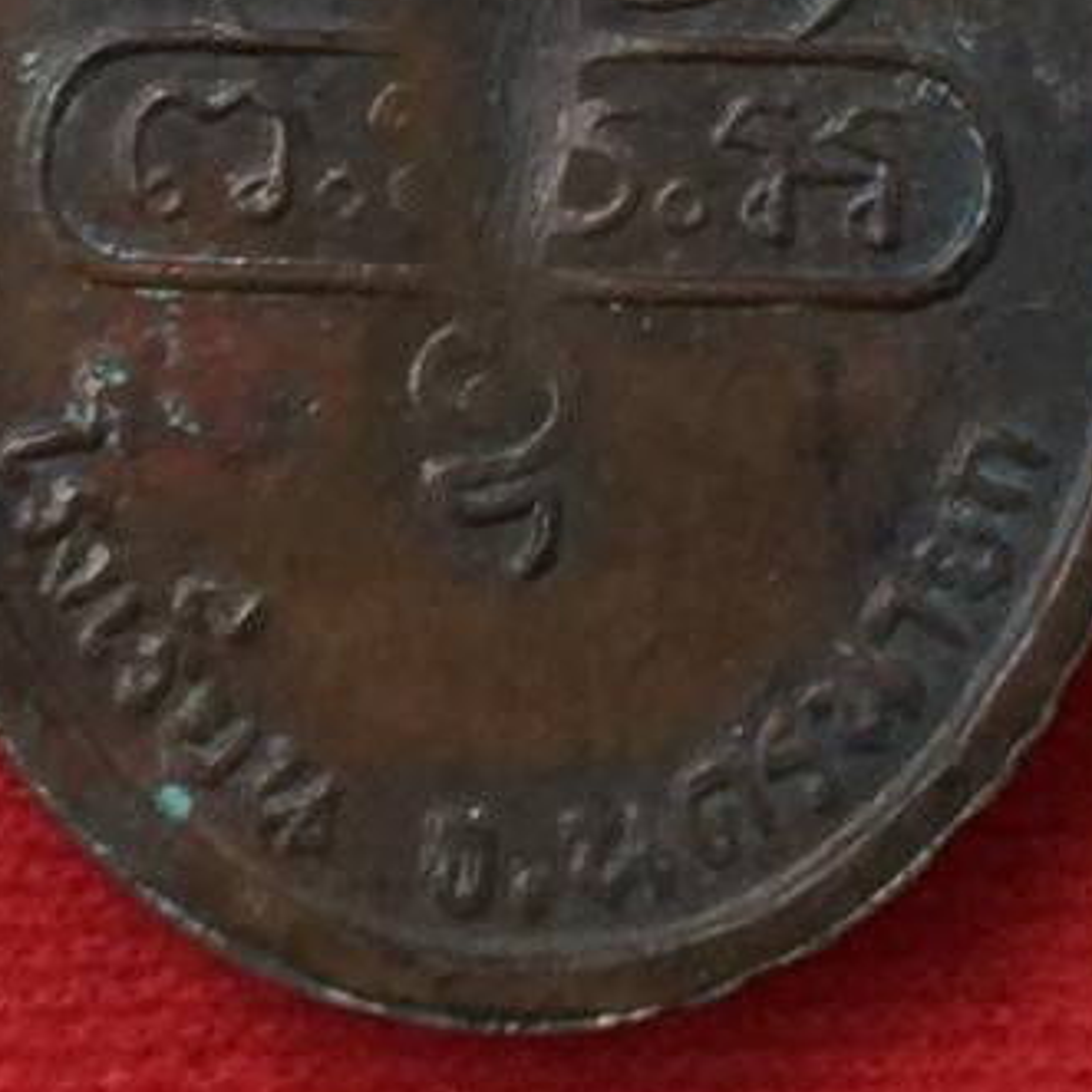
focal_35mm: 62
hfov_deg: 27.7
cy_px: -53
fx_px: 2213
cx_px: 544
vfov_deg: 26.0
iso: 32
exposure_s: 1/33
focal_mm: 4.15
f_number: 2.2
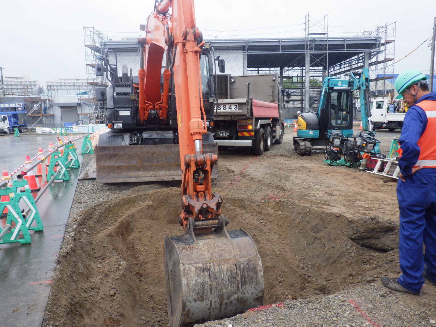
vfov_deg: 49.7
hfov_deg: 63.4
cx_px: 218
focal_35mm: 28
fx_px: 353
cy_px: 164
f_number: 3.5
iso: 250
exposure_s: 1/100
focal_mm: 5
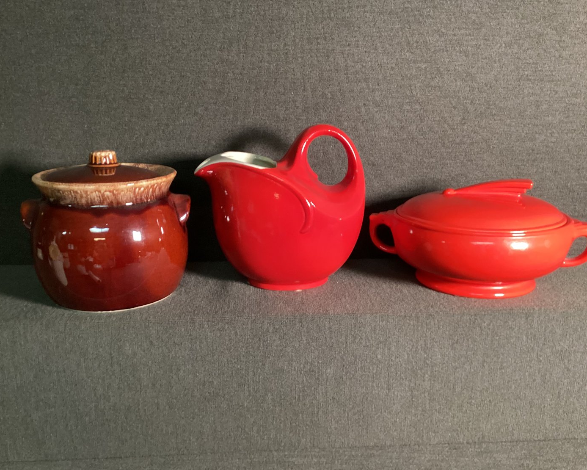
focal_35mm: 33
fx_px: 573
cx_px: 288
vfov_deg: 44.6
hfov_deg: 54.2
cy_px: 239
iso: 400
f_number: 2.4
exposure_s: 1/40
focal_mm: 3.3
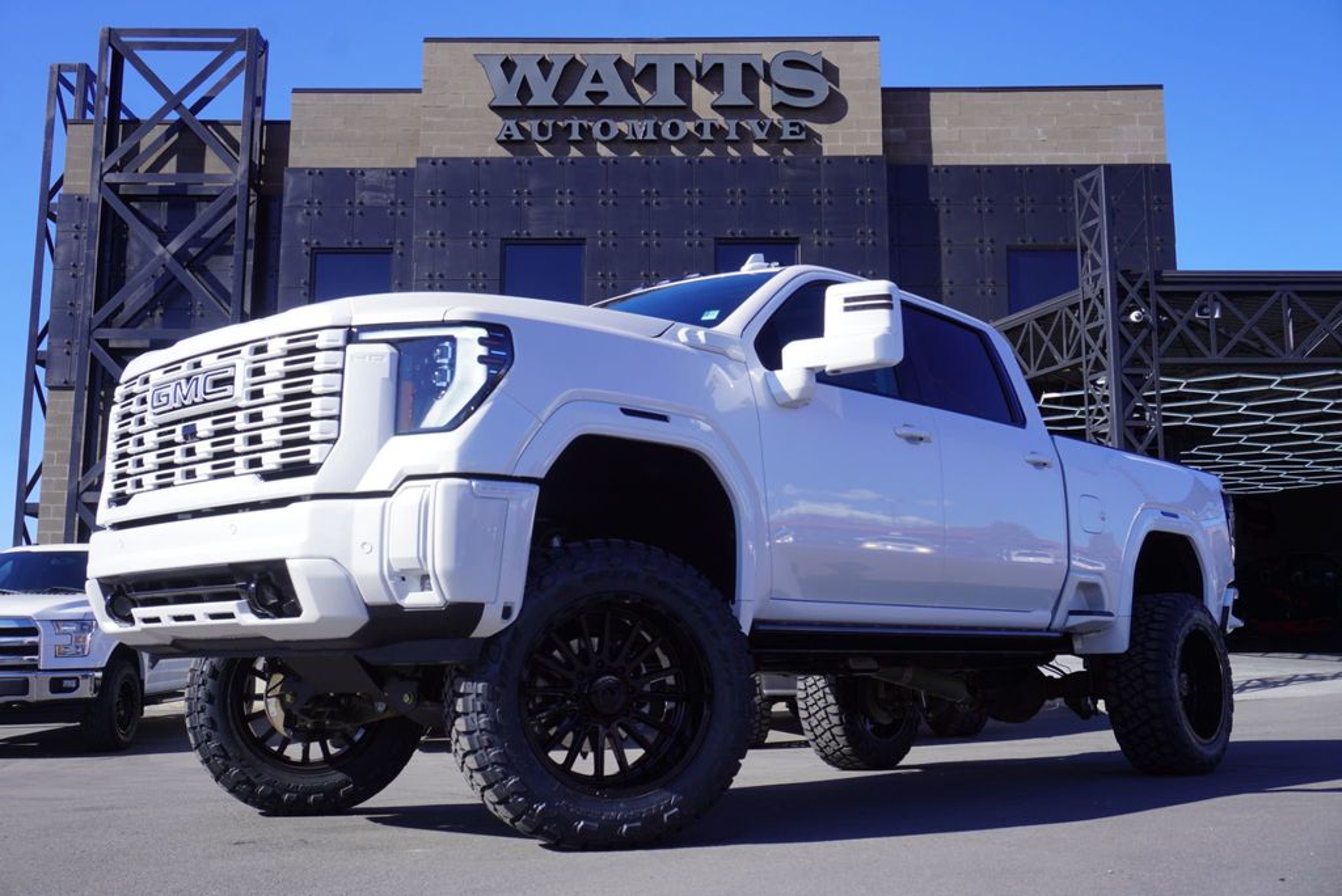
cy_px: 448
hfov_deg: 51.3
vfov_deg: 35.5
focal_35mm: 38
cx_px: 671
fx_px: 1399
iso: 100
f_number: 10
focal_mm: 25
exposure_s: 1/125
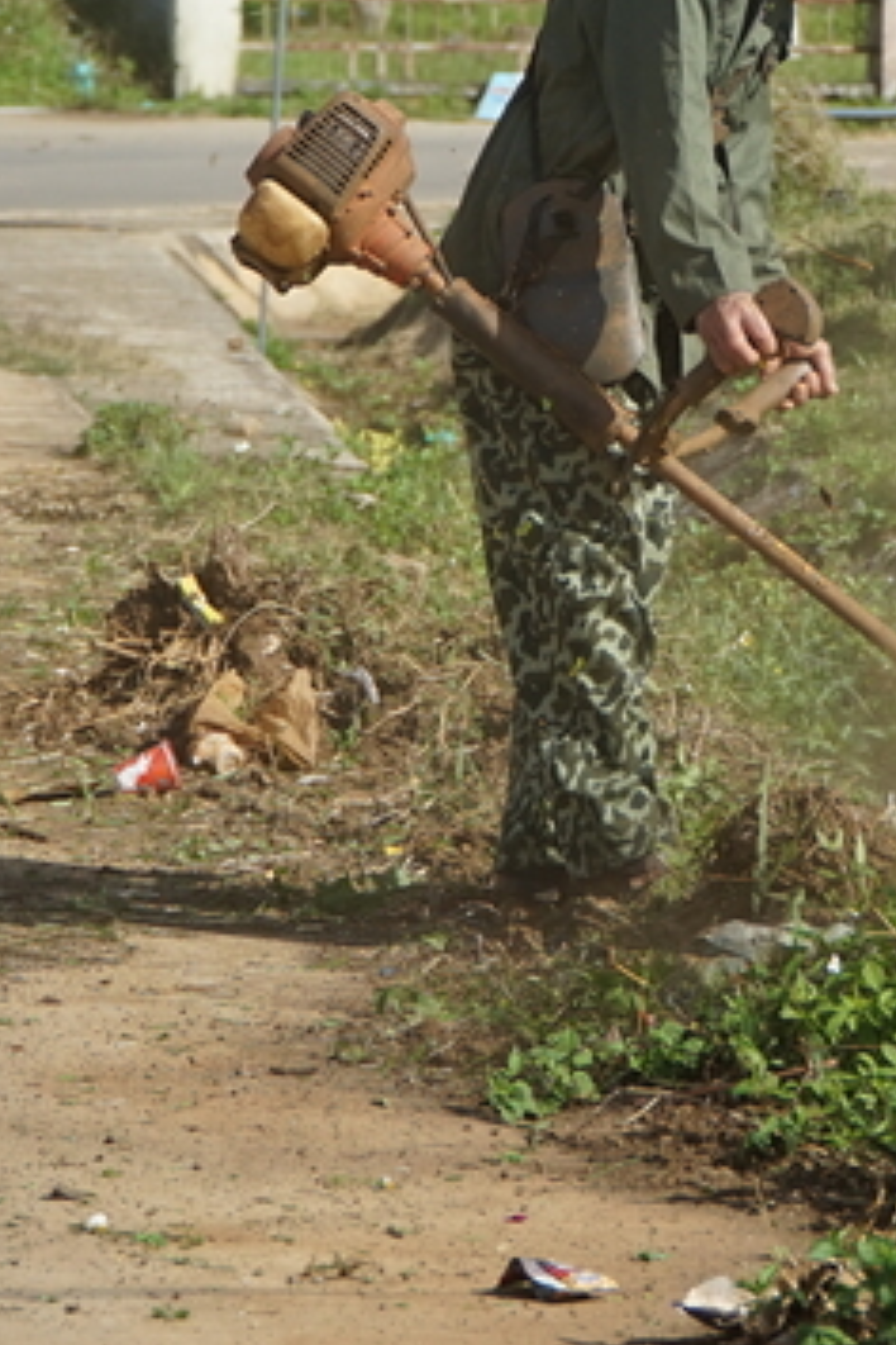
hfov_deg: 7.1
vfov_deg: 10.7
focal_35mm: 192
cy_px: 458
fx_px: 7167
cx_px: 1040
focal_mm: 57
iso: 200
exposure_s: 1/2000
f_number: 4
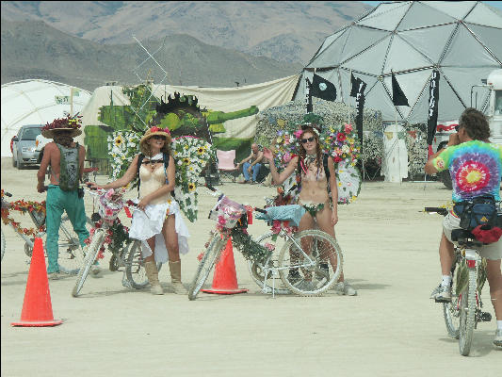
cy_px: 188
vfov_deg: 10.0
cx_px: 251
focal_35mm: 149
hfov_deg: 13.2
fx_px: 2161
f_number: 7.1
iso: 100
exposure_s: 1/800
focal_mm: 37.69
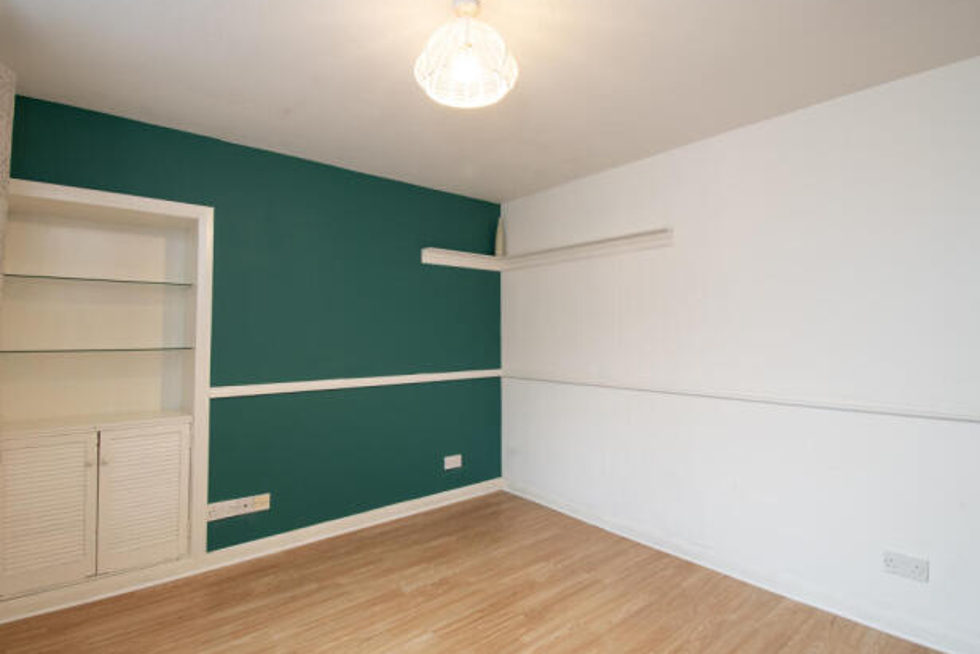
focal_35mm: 16
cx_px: 472
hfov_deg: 96.7
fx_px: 436
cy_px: 328
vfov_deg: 73.7
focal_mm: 10
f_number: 8
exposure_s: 1/6
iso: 320
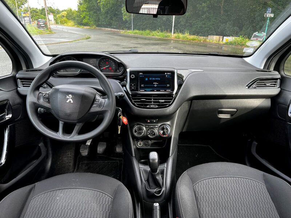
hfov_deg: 67.3
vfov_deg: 53.1
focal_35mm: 26
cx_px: 146
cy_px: 109
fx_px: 219
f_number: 1.5
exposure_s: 1/121
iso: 40
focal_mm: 5.7
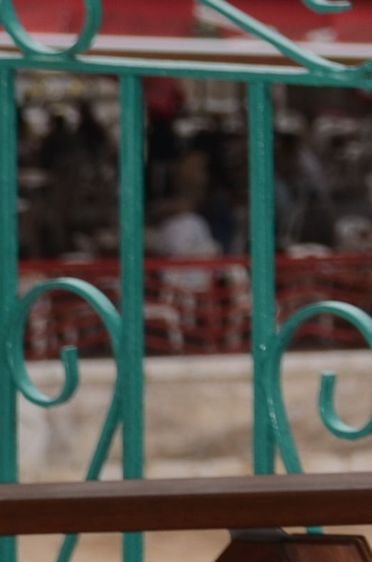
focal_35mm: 279
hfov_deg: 4.7
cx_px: 1037
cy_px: -247
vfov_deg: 7.3
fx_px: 4347
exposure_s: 1/250
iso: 100
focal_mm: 30
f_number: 4.5
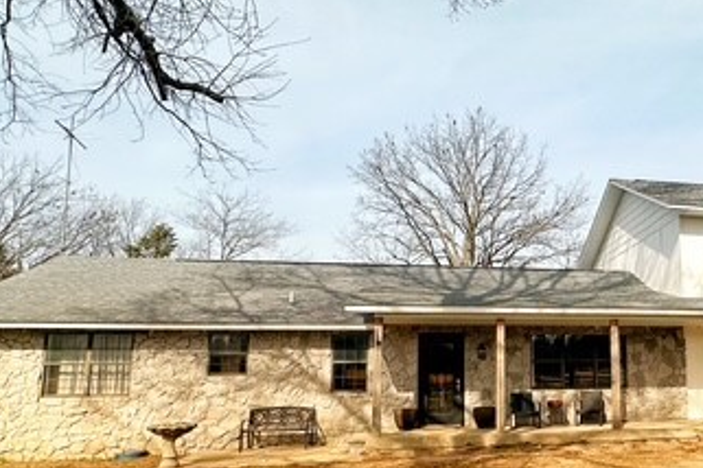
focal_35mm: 29
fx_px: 566
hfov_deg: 59.7
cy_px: 302
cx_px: 539
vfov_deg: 44.5
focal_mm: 2.22
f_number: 2.2
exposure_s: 1/2618
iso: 50
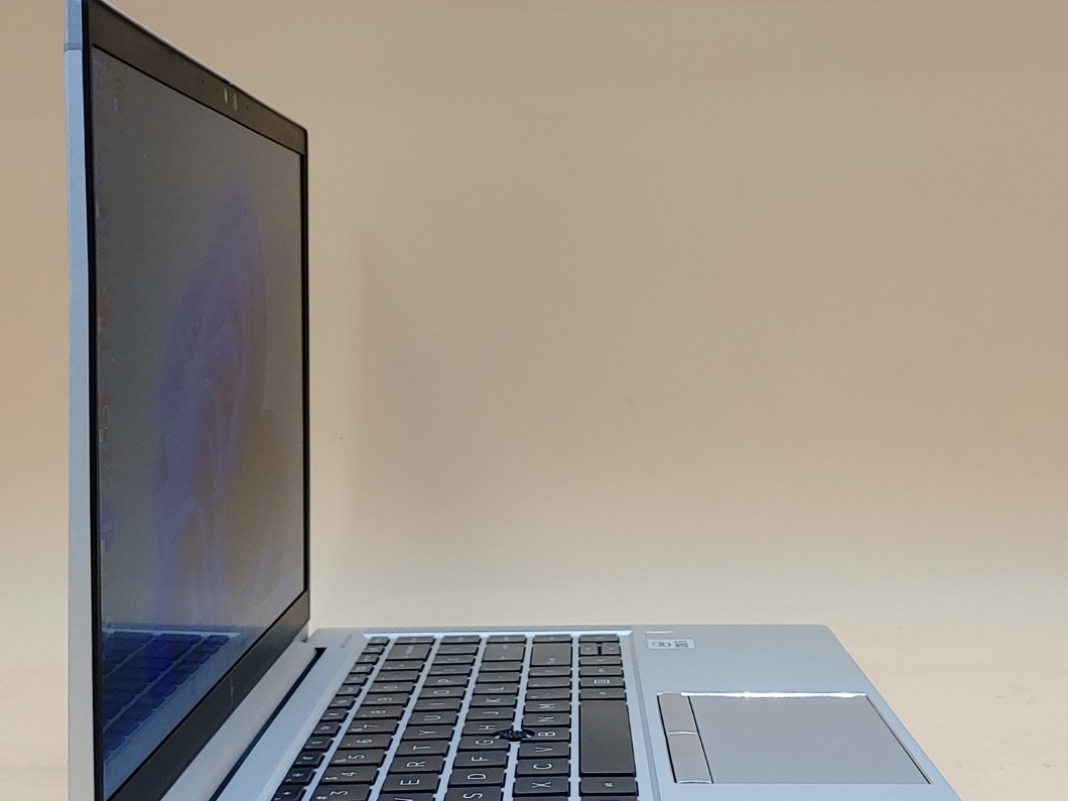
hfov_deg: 36.2
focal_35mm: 53
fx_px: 1635
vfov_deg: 27.5
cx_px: 562
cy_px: 471
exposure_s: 1/117
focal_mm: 4.36
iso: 50
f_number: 1.8
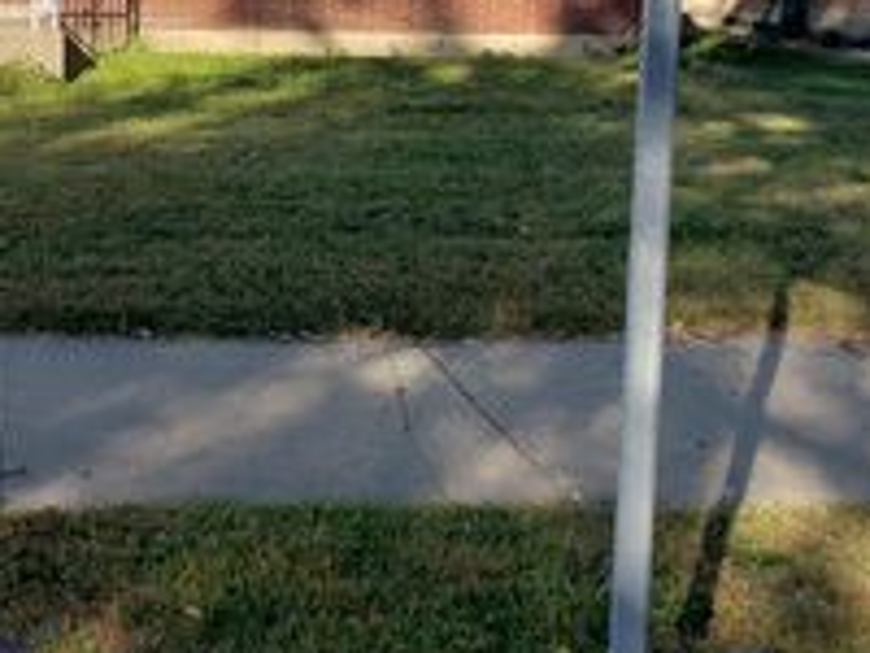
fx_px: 1634
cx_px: 35
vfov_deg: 21.9
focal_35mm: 65
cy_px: 28
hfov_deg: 28.3
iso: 50
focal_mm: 4.3
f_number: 2.4
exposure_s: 1/1008
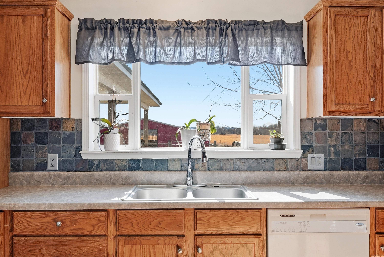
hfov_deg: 62.8
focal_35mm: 30
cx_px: 192
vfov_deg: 44.3
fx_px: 315
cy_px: 128
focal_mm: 29.5
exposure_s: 1/1000
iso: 640
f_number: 9
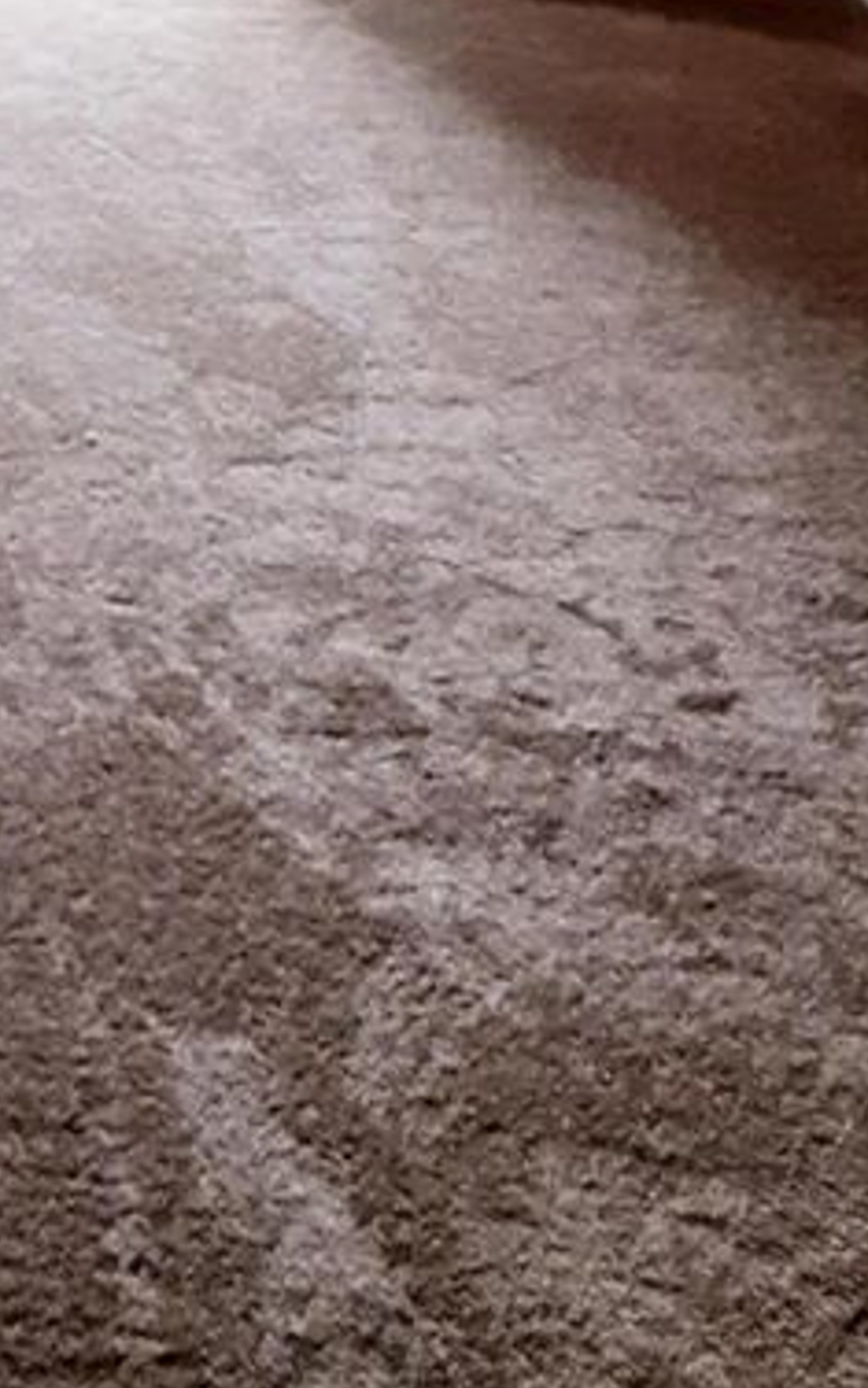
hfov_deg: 18.9
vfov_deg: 29.3
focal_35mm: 66
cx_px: -85
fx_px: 2498
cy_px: 42
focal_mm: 2.91
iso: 250
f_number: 1.9
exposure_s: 1/60
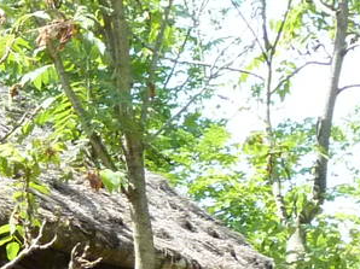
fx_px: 2681
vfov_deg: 5.7
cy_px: 193
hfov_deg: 7.2
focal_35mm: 258
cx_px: -477
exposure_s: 1/500
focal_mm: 7.9
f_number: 3.8
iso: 400
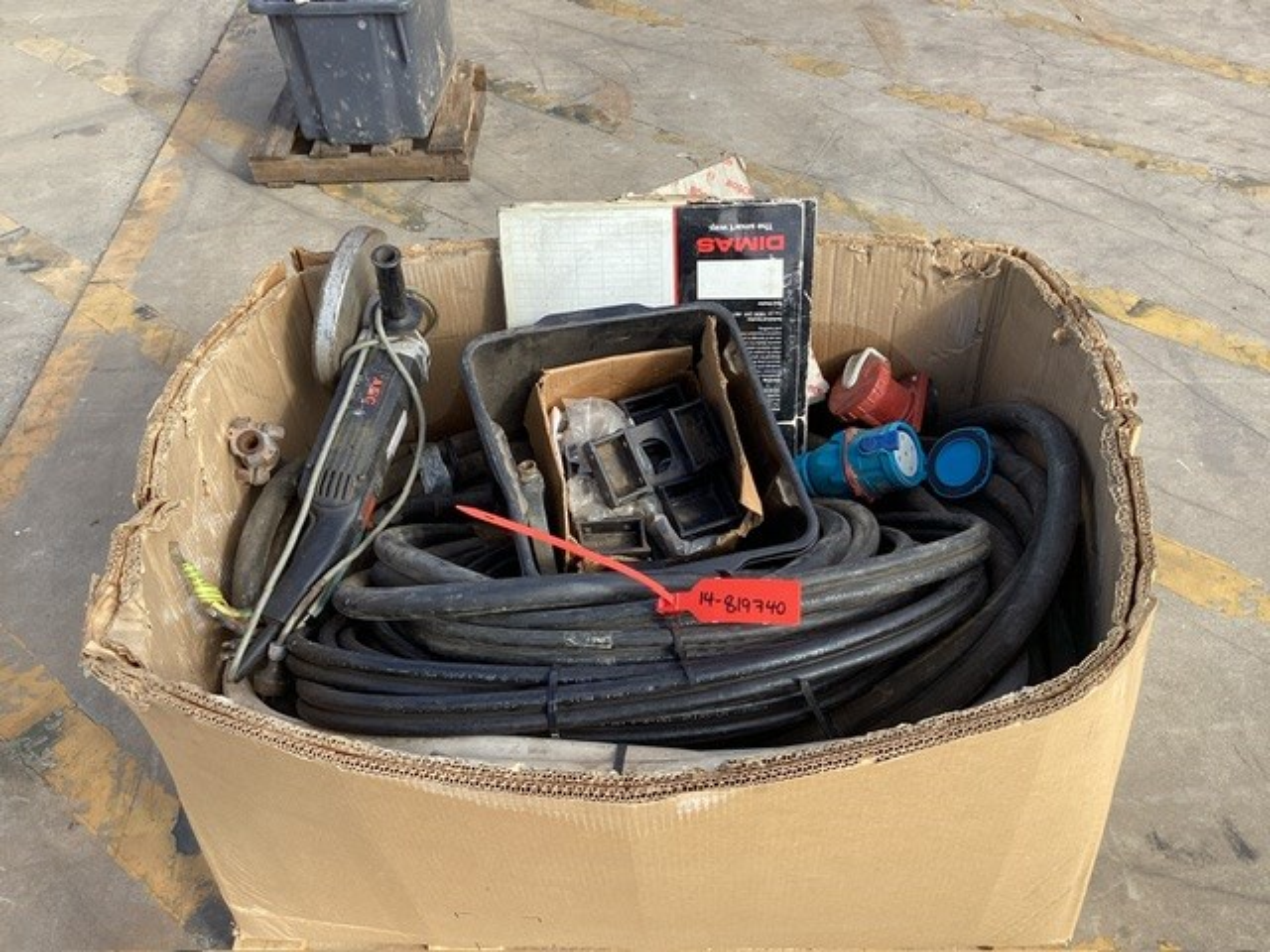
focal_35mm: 31
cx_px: 635
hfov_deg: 58.4
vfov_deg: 45.4
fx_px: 1137
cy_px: 476
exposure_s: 1/405
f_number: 2.4
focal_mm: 3.3
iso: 25
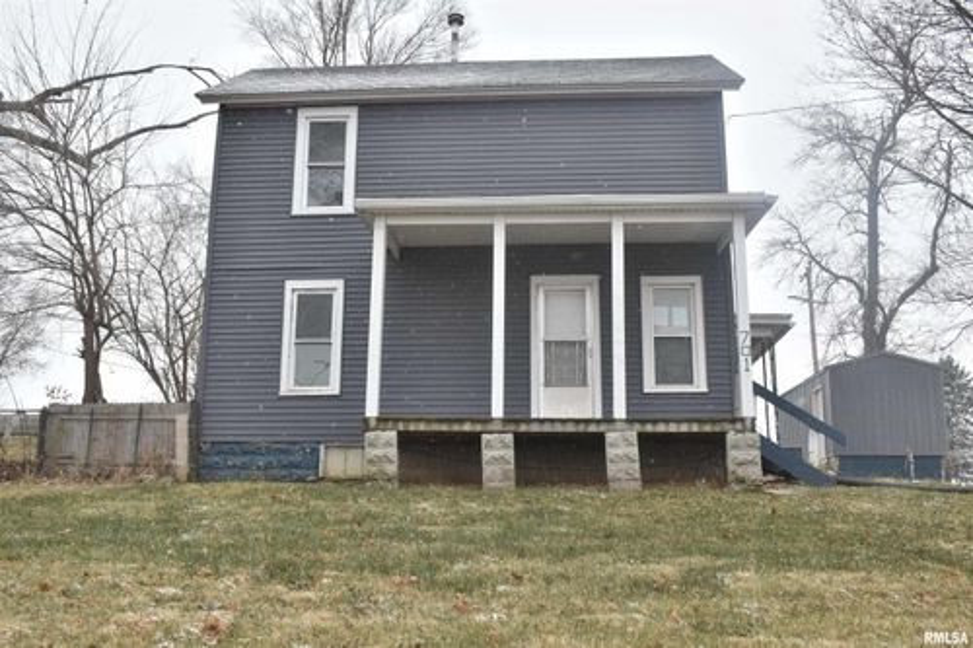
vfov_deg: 36.8
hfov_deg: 53.1
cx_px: 486
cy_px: 324
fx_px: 973
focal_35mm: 36
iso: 200
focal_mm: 24
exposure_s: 1/250
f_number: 6.3
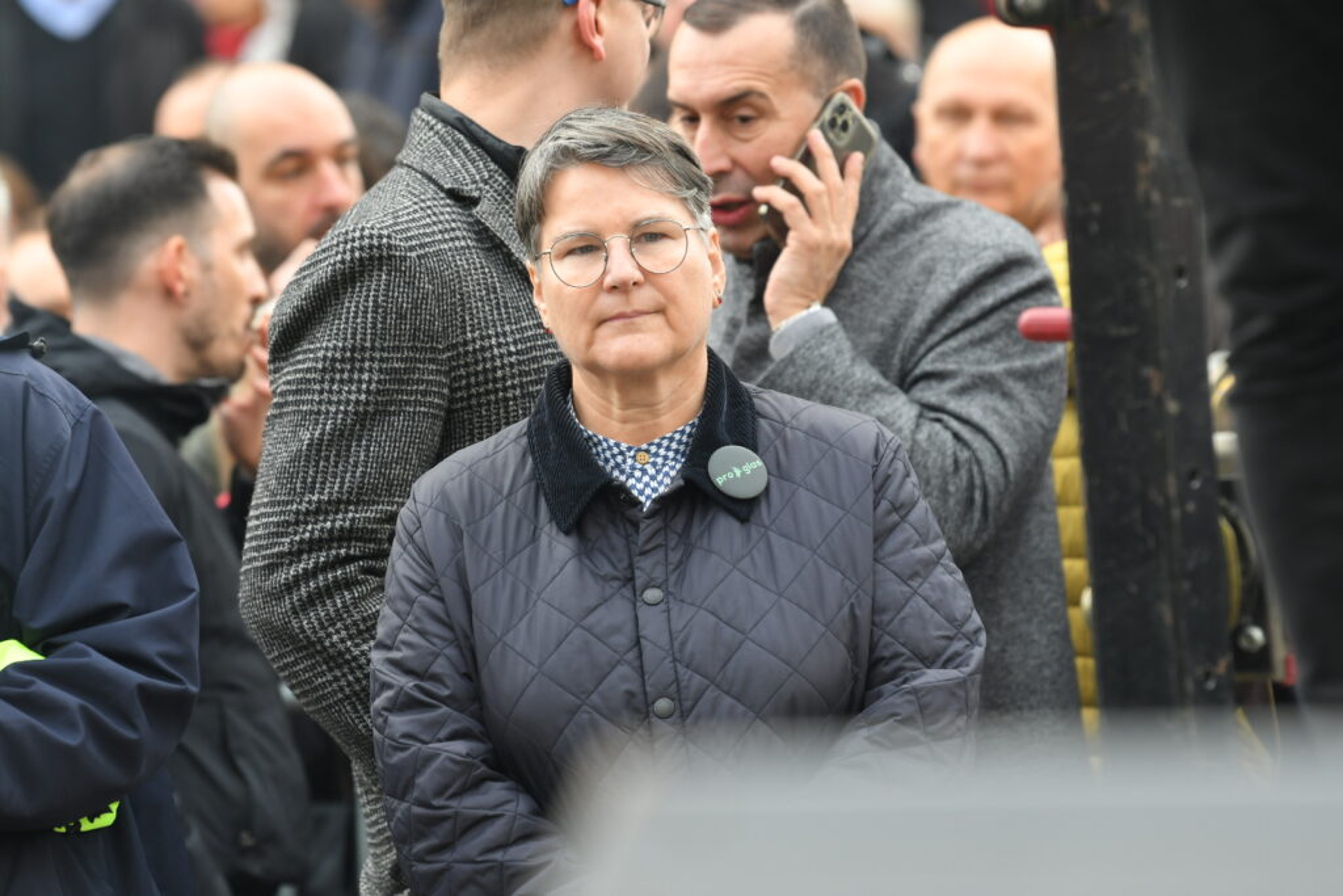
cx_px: 672
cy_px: 448
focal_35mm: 200
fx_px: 7462
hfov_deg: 10.3
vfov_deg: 6.9
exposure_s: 1/500
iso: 500
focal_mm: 200
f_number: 4
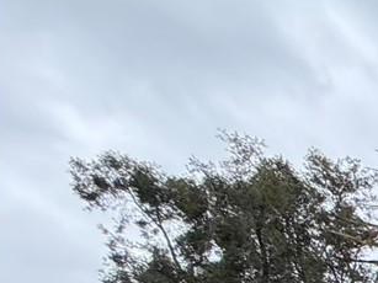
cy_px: 706
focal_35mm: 73
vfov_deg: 13.6
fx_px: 797
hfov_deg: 13.9
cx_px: 975
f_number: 2.2
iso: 40
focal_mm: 2.22
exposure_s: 1/212
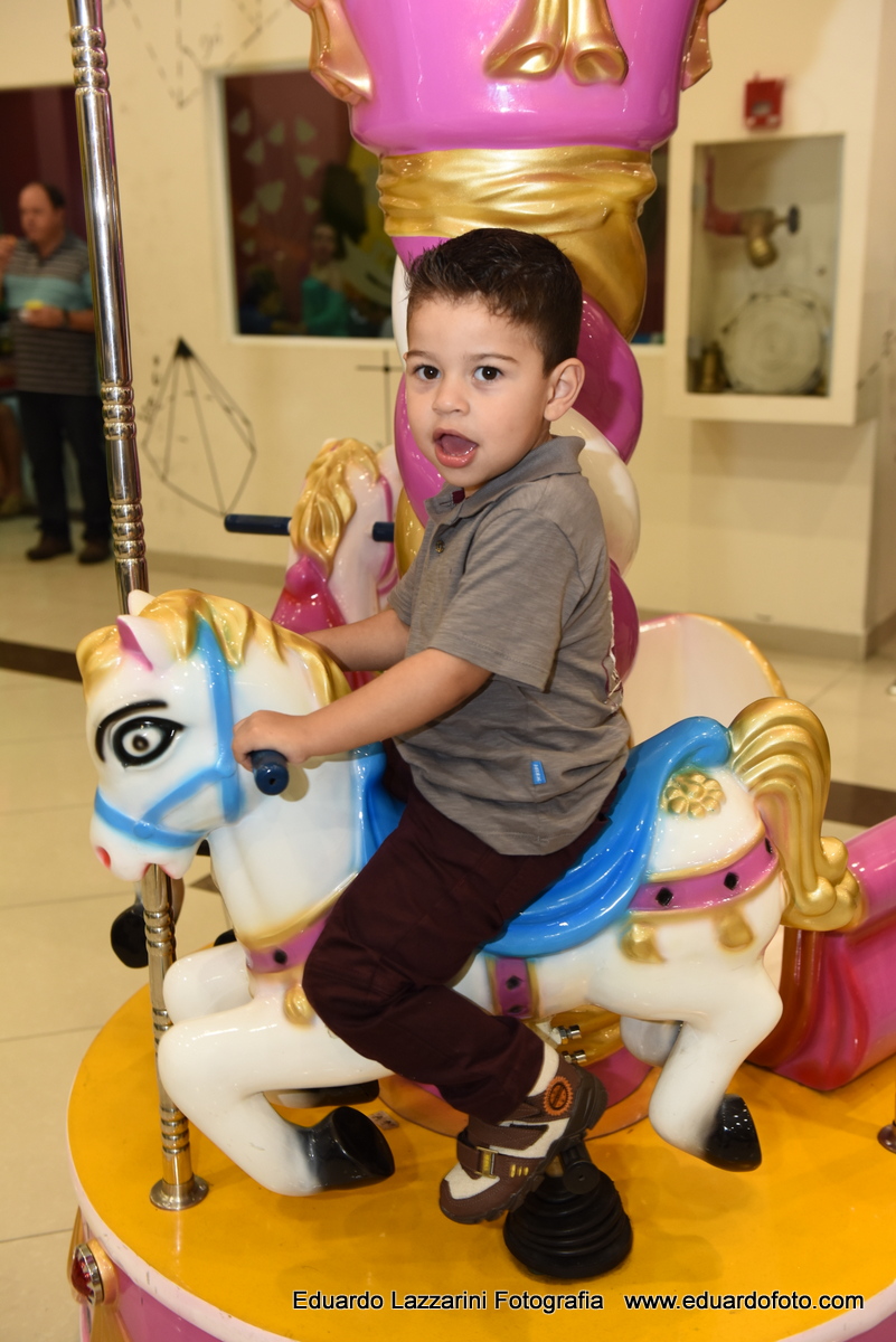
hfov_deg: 33.4
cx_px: 448
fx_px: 1492
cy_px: 671
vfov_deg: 48.4
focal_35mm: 40
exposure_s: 1/160
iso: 1000
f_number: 3.5
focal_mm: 40
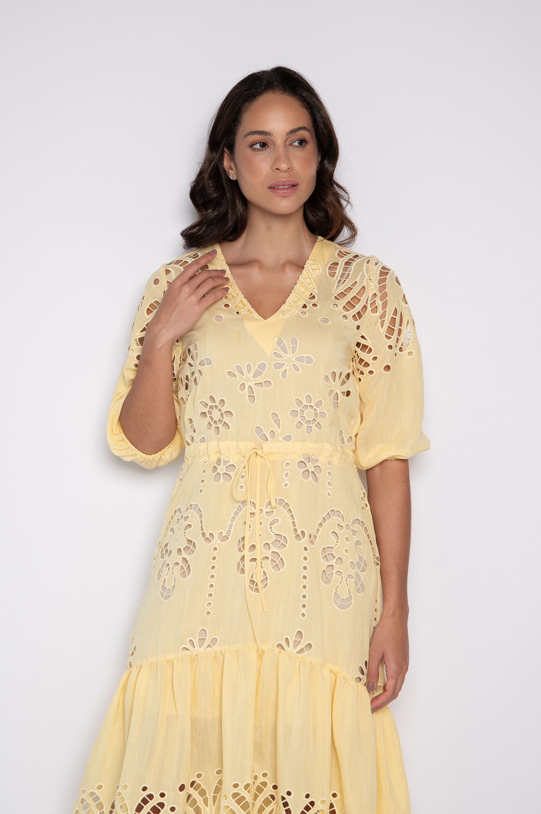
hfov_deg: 24.6
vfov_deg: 36.3
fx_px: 1241
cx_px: 270
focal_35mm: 55
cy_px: 407
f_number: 4.5
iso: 200
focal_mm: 55
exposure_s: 1/125
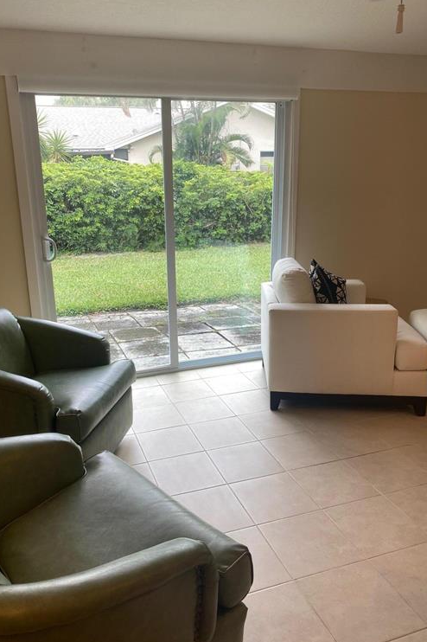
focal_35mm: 28
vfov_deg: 65.5
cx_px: 199
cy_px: 316
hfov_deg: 46.3
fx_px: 499
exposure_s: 1/120
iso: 32
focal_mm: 4.25
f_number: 1.8
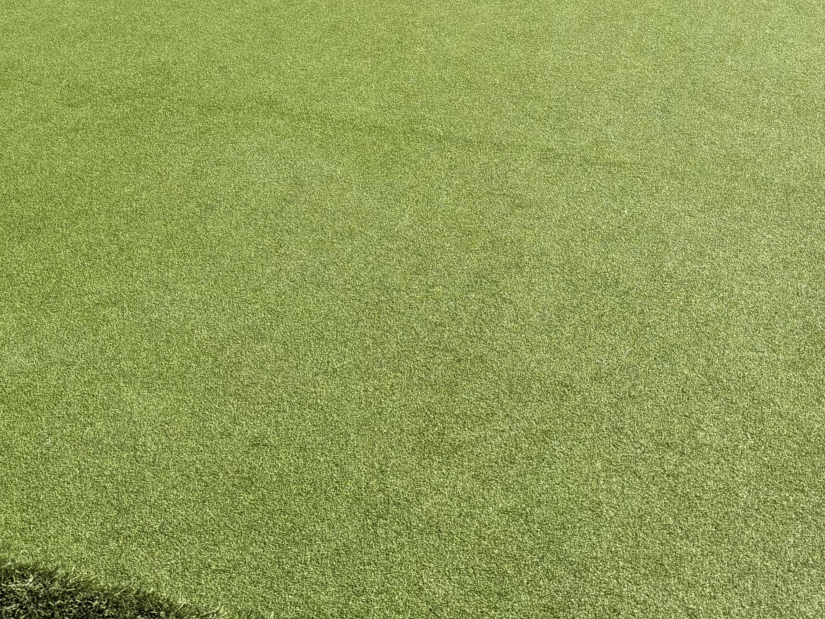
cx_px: 447
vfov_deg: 26.8
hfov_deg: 37.5
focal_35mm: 51
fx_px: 1215
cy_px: -23
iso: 80
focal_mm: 6.76
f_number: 1.78
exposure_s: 1/3021
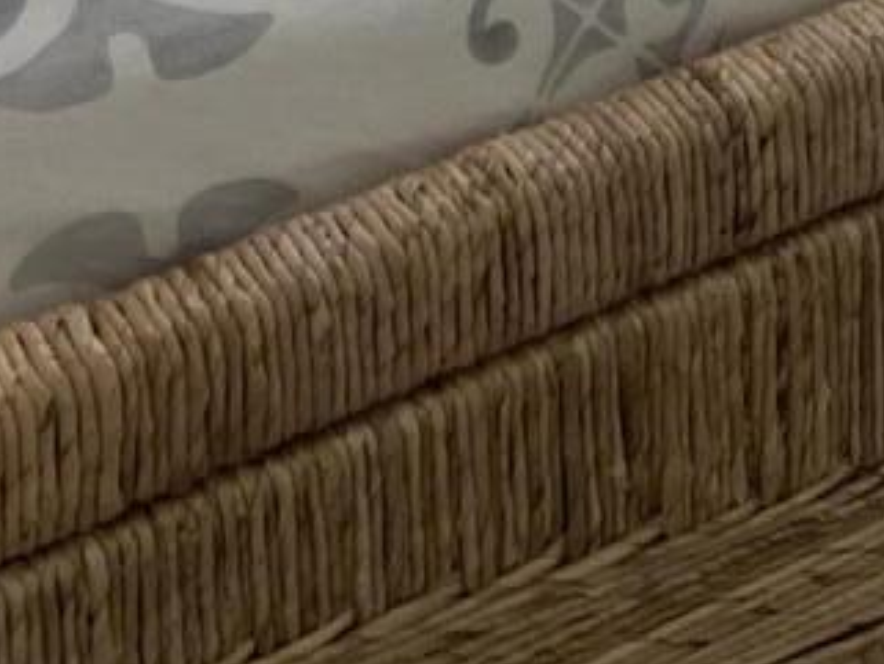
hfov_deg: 11.9
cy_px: -1336
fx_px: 4139
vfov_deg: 7.9
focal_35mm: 162
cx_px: 1107
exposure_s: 1/120
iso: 125
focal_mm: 5.7
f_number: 1.5
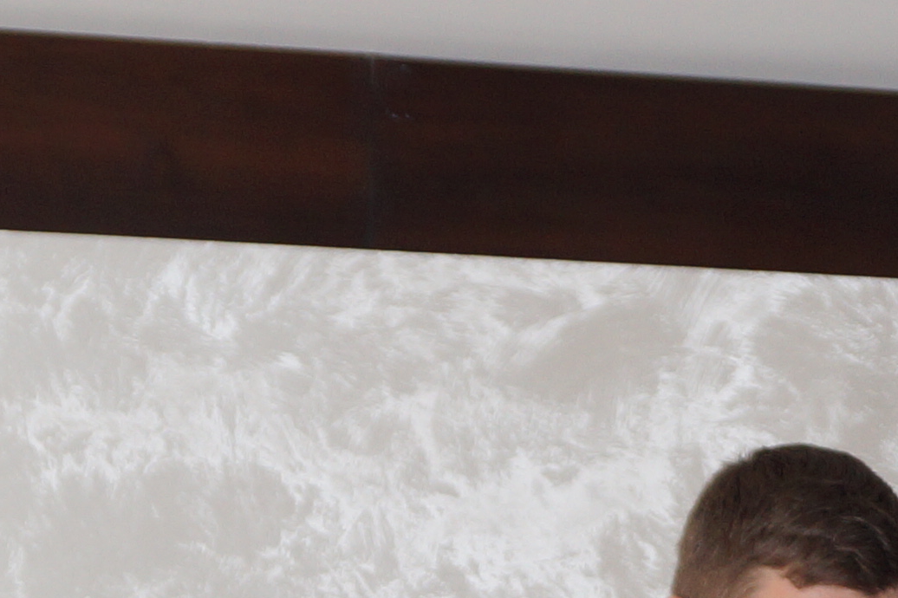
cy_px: 763
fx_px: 5910
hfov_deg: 8.5
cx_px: 1378
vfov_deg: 5.8
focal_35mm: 237
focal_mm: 30
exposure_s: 1/160
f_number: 4.5
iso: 250
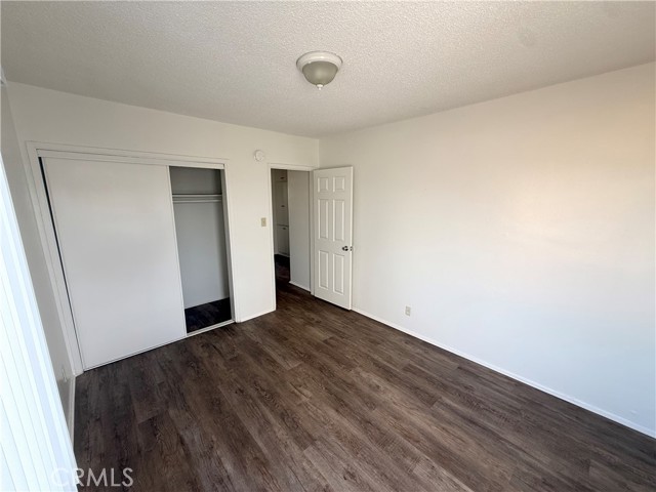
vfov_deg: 85.7
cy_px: 246
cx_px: 328
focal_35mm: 14
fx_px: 265
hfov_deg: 102.1
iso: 64
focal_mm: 2.22
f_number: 2.2
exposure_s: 1/99
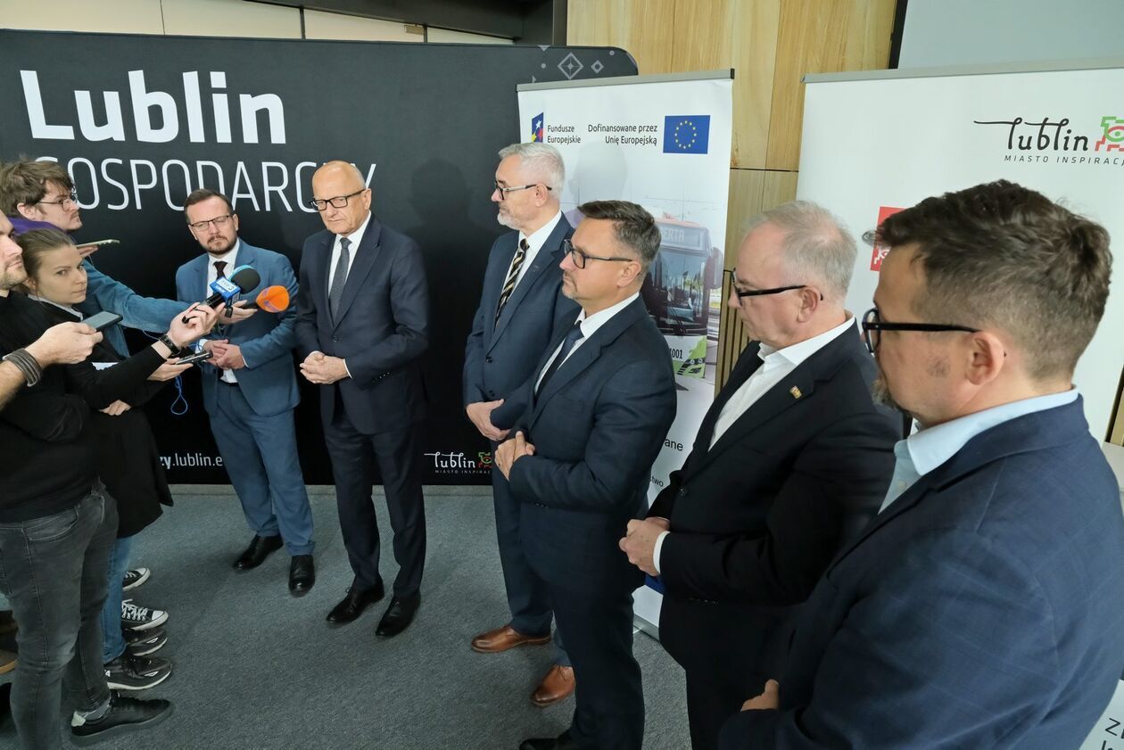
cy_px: 375
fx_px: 750
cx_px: 562
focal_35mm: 24
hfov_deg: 73.7
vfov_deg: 53.2
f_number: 5.6
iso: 3200
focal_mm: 16
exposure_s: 1/140
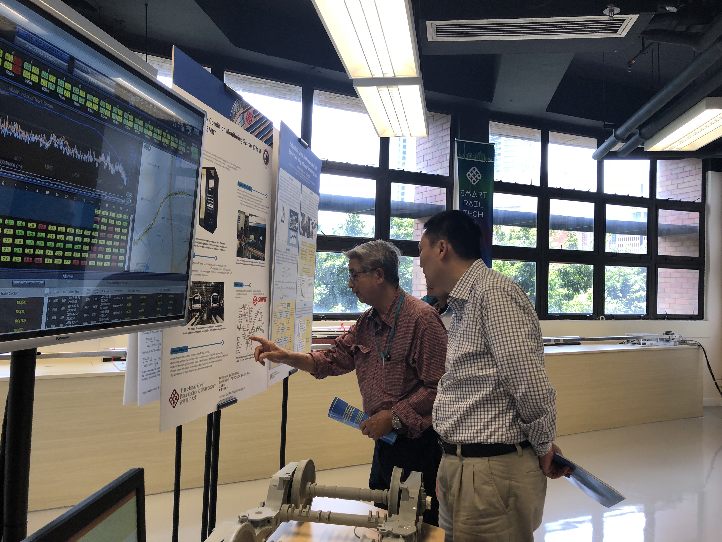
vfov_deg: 49.7
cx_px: 361
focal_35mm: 28
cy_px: 271
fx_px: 584
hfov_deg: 63.4
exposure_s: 1/50
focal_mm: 4
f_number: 1.8
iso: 25
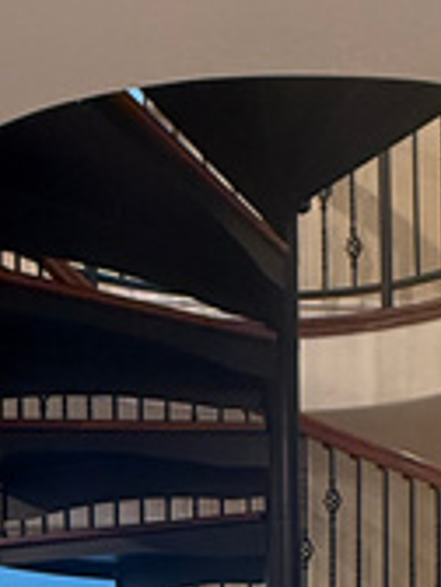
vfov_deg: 26.1
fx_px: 1087
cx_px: 270
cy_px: 748
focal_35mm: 64
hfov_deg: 22.9
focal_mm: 2.22
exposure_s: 1/60
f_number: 2.2
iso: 400
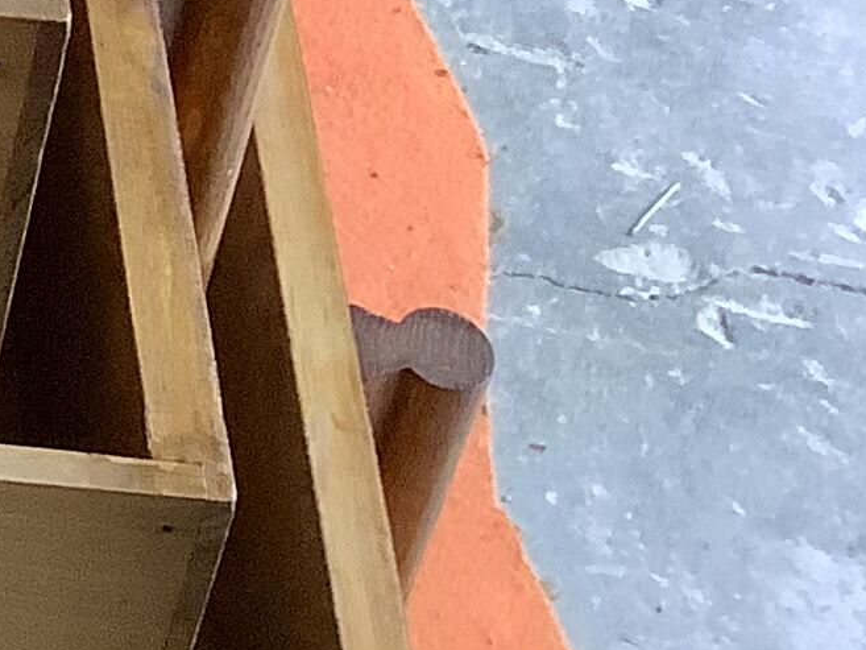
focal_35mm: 154
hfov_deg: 11.1
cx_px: -1123
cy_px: -885
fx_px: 3853
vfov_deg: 8.8
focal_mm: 3.3
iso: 400
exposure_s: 1/60
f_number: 2.4
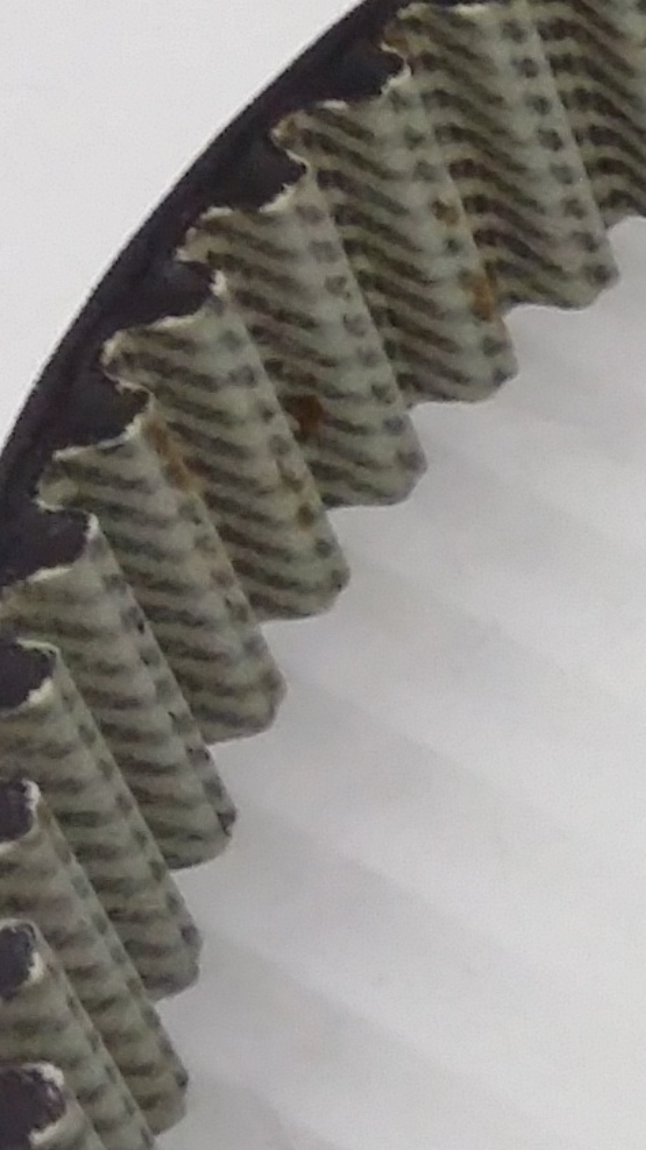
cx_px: 1680
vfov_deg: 15.8
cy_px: 913
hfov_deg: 8.1
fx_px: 4112
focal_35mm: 135
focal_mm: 3.4
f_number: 2.4
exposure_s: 1/15
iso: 160
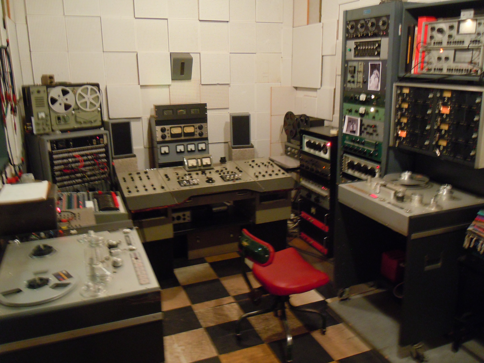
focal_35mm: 30
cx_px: 242
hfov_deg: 60.0
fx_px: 419
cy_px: 182
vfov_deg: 46.8
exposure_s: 1/4
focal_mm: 5.4
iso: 400
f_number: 3.5
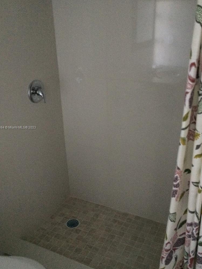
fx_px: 272
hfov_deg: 40.7
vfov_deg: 52.6
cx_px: 108
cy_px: 128
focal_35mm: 35
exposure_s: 1/15
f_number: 2.2
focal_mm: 4.15
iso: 400
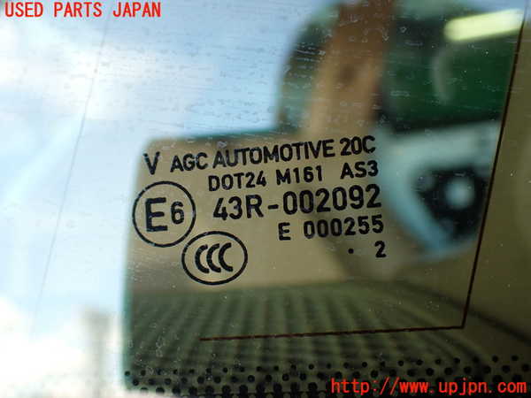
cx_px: 266
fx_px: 552
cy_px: 199
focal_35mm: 36
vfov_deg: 39.7
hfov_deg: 51.4
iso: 200
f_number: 2.5
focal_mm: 6.37
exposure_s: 1/80
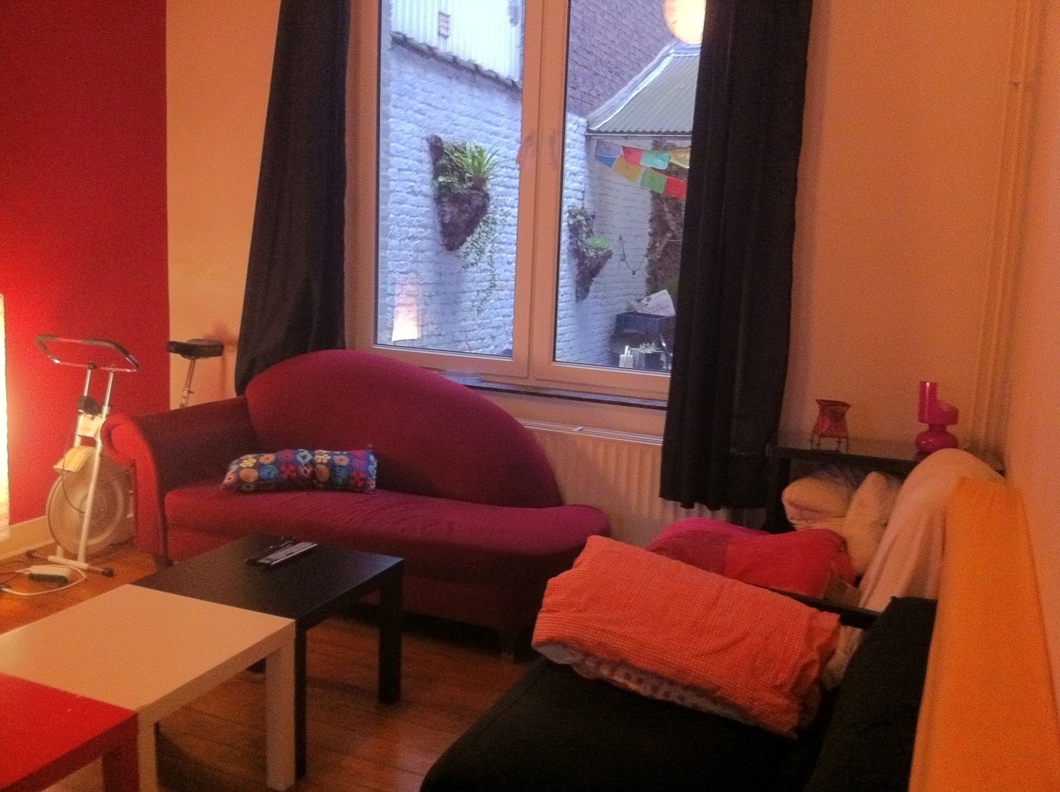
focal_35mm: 35
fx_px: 1070
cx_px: 530
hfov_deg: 52.7
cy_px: 396
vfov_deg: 40.6
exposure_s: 1/15
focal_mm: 3.85
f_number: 2.8
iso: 1000
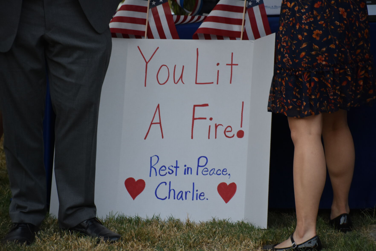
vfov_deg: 7.5
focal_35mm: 183
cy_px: 126
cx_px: 188
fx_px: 1911
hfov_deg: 11.2
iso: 900
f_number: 4.8
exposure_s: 1/250
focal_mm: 122
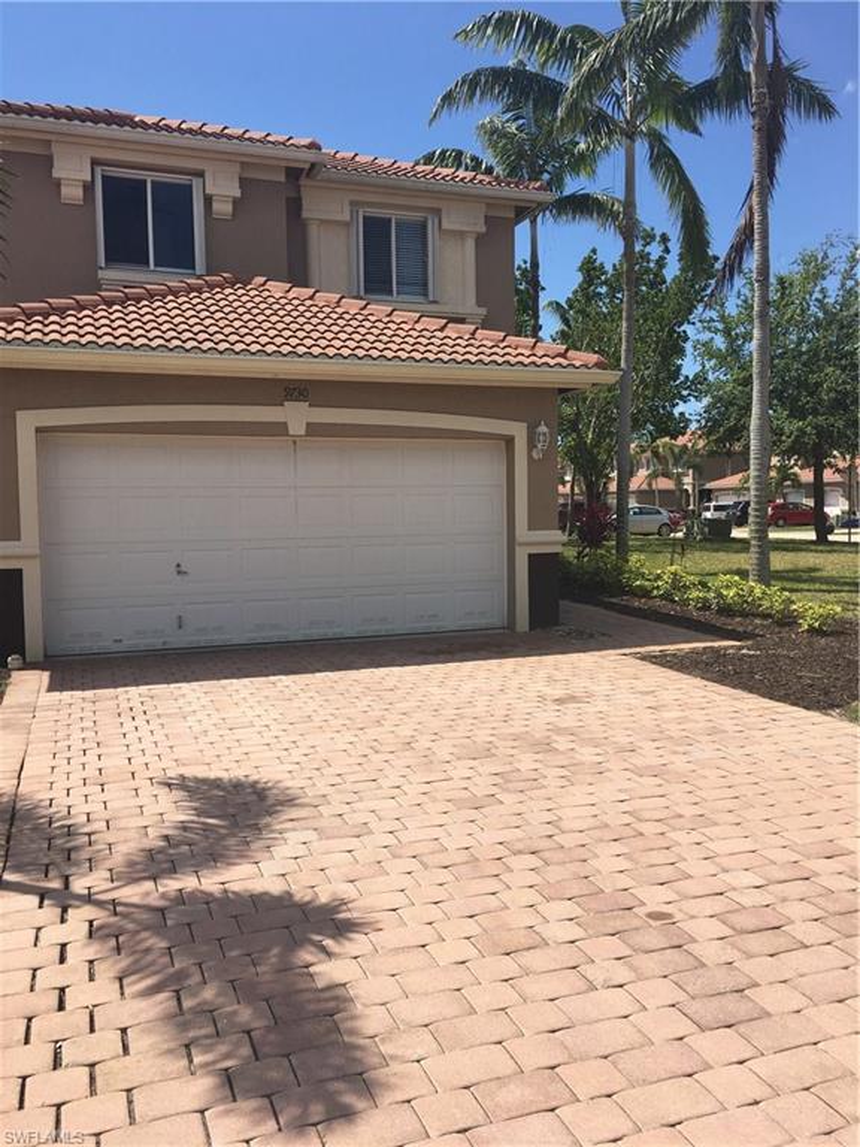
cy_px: 574
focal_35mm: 29
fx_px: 961
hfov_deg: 48.2
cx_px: 430
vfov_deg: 61.7
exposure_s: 1/1789
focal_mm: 4.15
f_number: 2.2
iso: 25
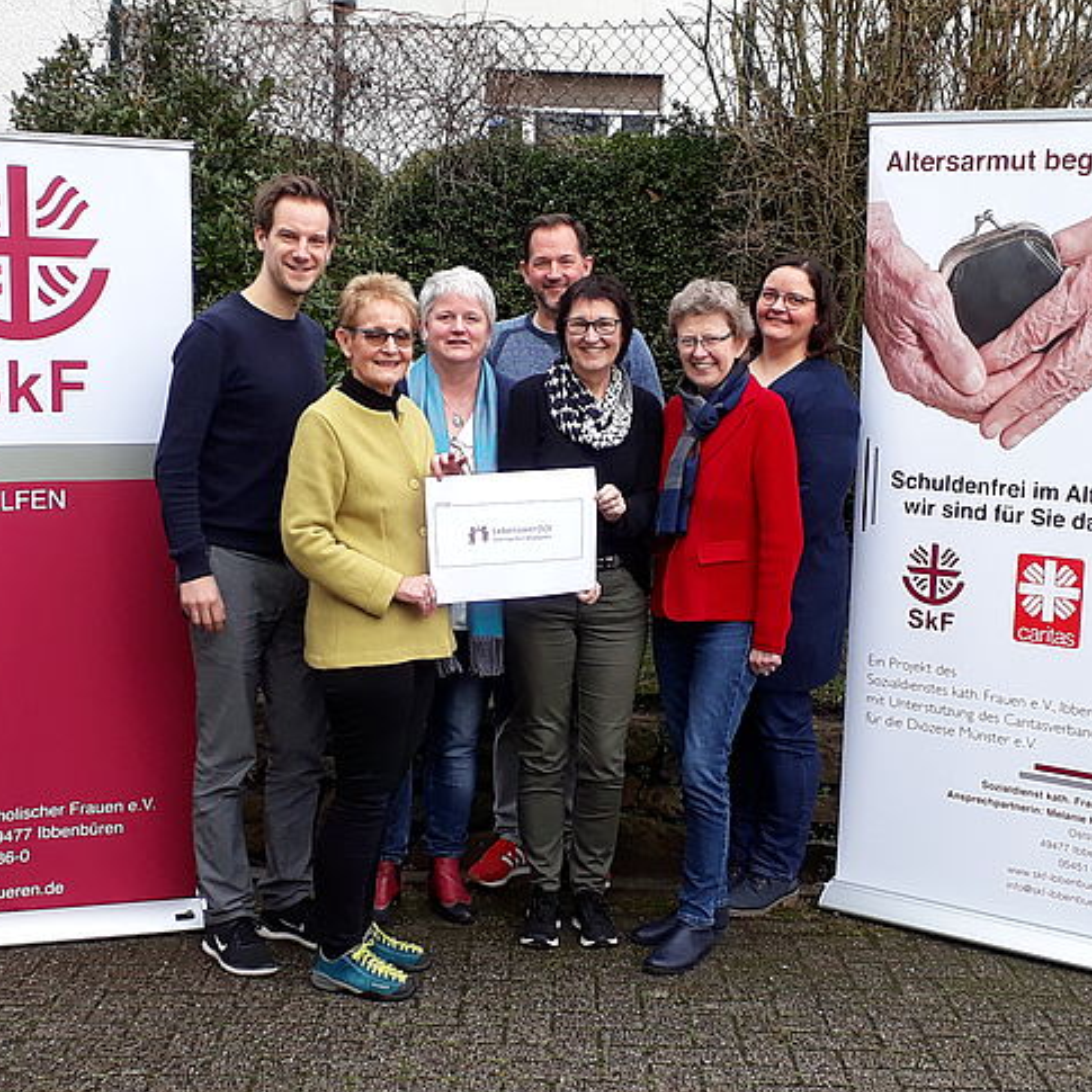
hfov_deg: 51.1
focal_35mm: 32
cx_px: 518
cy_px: 545
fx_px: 1142
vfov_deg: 51.1
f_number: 1.9
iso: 40
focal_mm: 3.6
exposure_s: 1/247
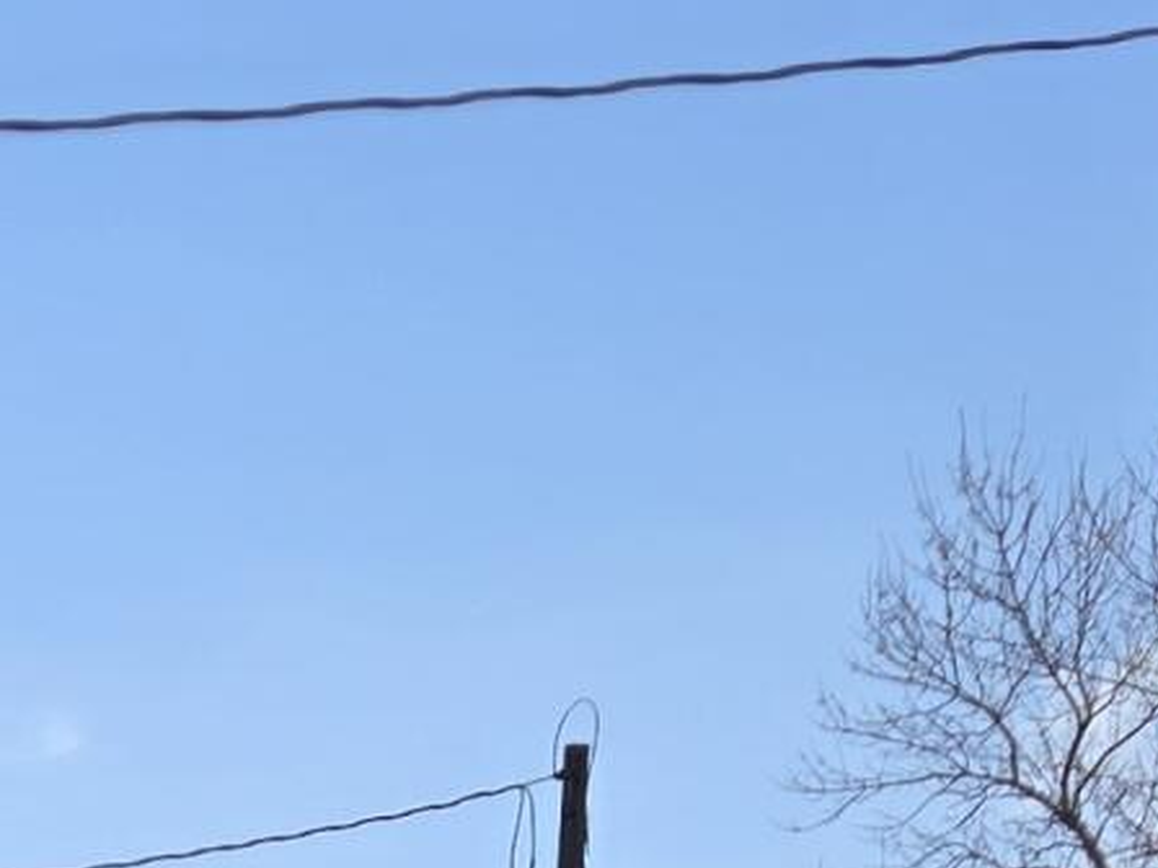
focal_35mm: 154
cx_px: -595
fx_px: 5152
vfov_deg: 8.6
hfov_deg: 12.2
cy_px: 2266
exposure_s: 1/1839
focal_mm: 5.4
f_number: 1.8
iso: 25
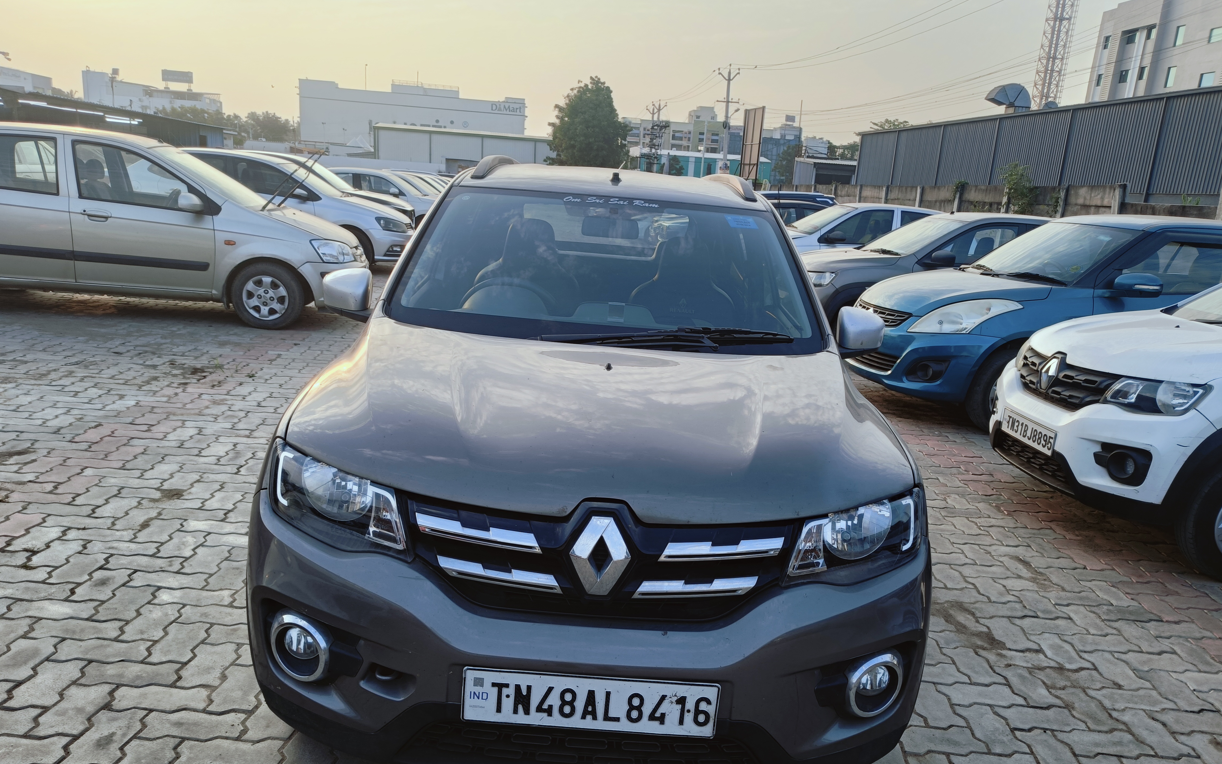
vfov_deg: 45.8
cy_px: 447
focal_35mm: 27
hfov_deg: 68.4
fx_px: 899
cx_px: 607
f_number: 1.7
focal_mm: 4.7
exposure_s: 1/122
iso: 100
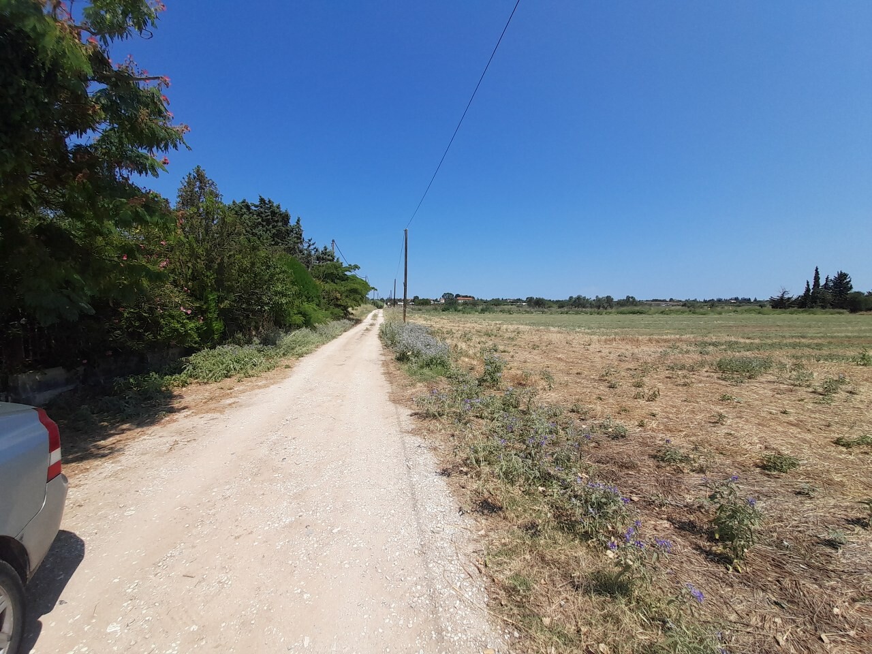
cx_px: 436
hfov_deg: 106.2
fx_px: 327
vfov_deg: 89.9
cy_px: 327
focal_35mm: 13
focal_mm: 1.42
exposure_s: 1/1464
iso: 40
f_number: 2.2
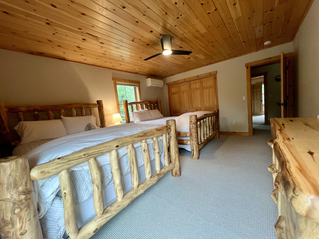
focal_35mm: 13
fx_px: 120
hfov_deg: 106.2
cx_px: 160
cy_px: 120
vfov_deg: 89.9
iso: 160
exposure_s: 1/120
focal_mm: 1.57
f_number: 1.8
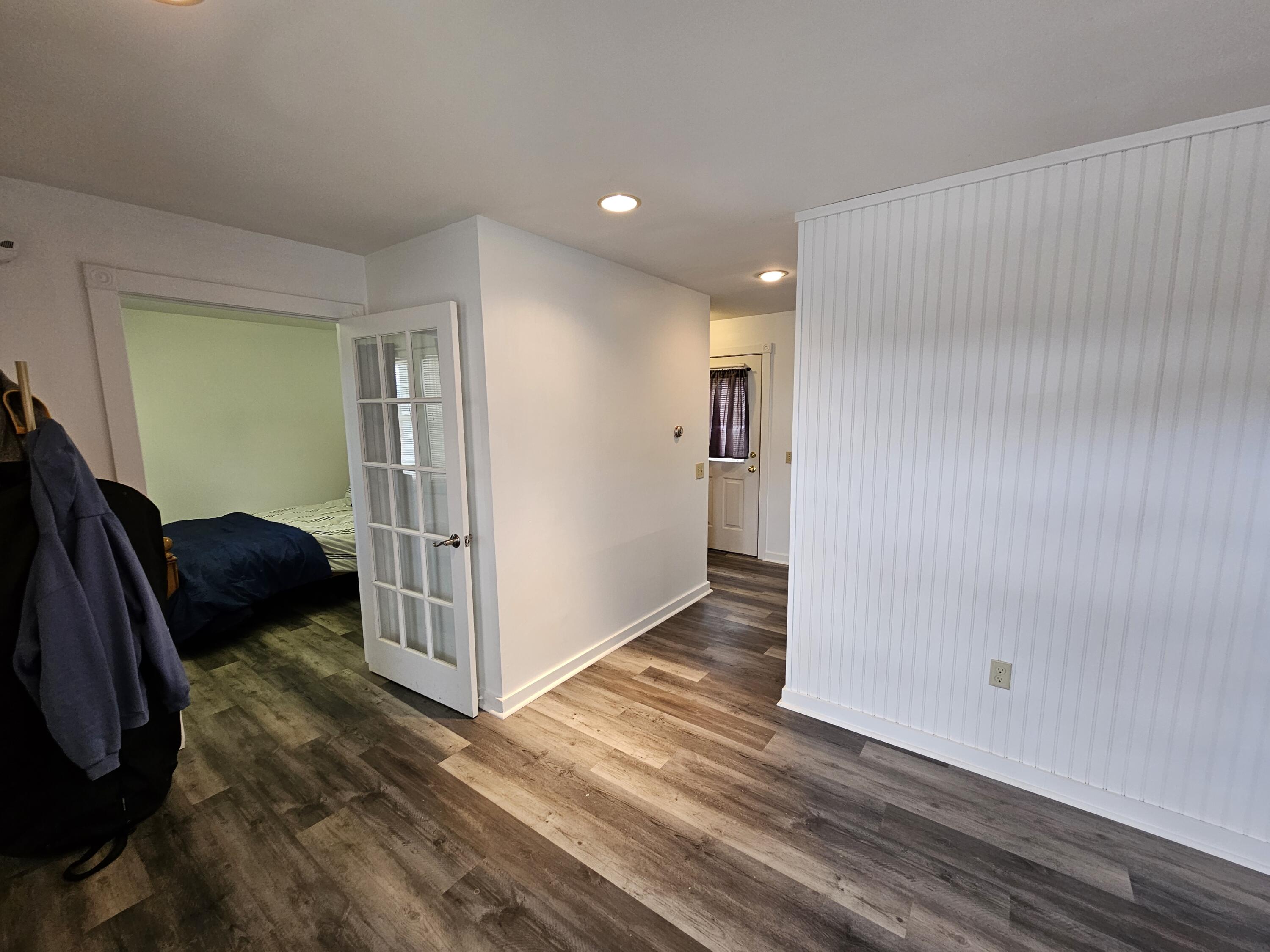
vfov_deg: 89.9
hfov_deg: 106.2
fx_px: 477
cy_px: 476
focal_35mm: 13
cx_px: 635
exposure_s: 1/60
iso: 160
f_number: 2.2
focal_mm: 2.2
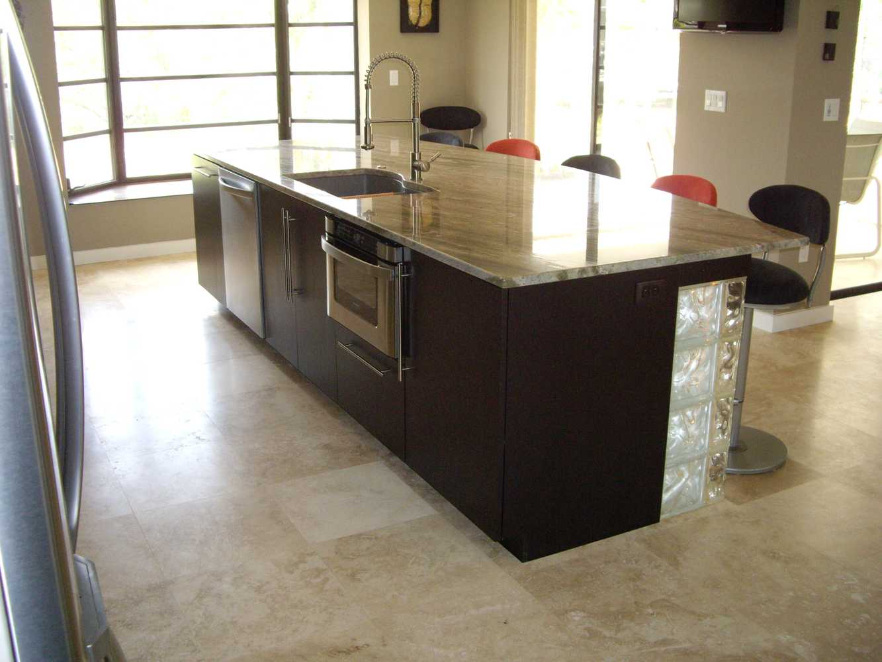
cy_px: 331
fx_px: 968
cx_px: 441
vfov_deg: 37.7
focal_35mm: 38
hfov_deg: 49.0
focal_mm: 7.9
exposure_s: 1/80
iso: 400
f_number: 2.8
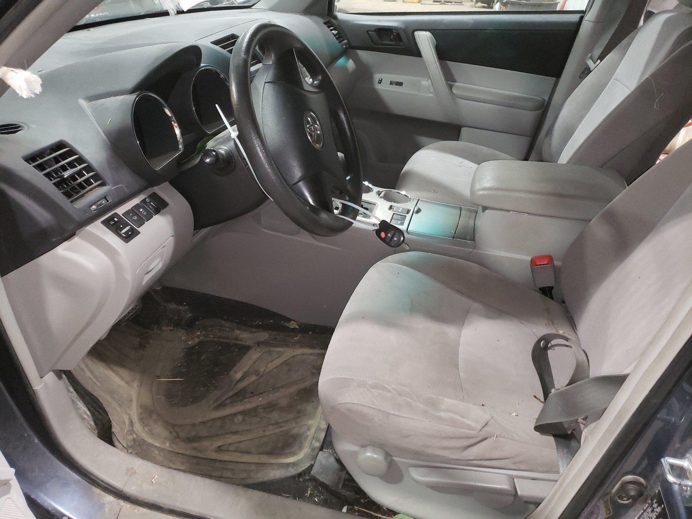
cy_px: 260
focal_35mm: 26
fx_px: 520
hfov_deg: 67.3
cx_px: 346
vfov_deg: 53.1
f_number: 1.5
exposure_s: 1/24
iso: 389
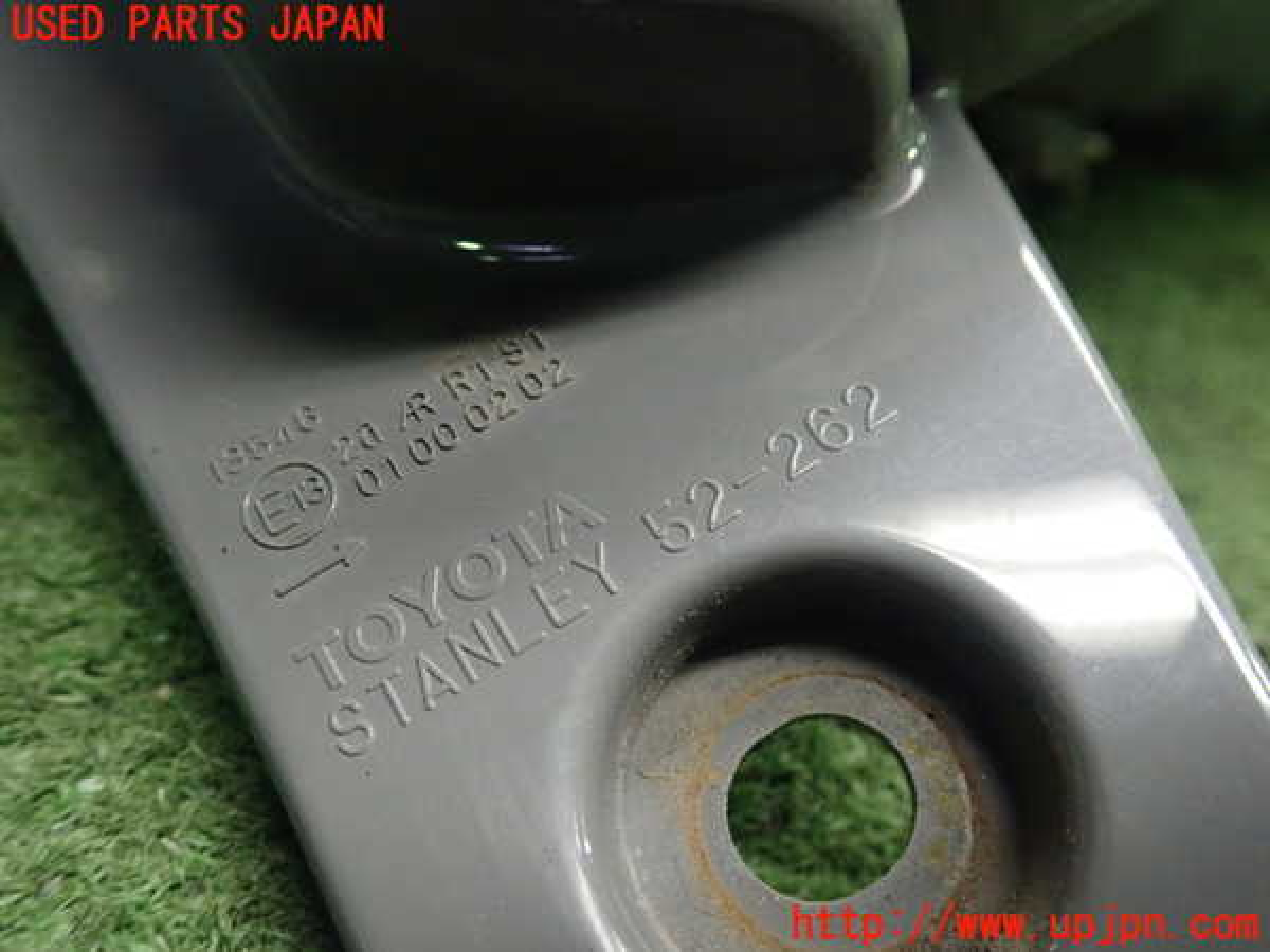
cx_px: 635
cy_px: 476
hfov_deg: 60.0
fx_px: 1101
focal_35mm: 30
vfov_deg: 46.8
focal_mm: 5.5
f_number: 2.3
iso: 800
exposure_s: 1/80
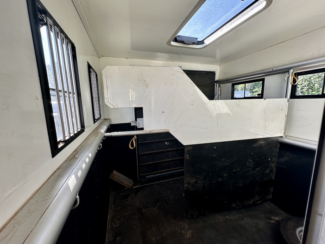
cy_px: 122
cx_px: 162
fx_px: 131
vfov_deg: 85.7
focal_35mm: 14
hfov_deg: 102.1
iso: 40
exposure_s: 1/101
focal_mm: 2.22
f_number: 2.2
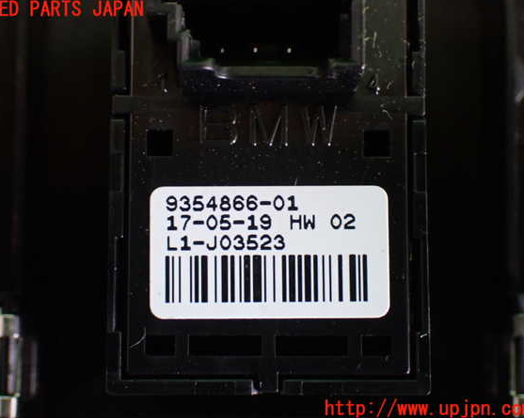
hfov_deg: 23.6
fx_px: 1256
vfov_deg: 18.9
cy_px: 209
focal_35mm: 81
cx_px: 255
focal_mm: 13.65
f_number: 4.1
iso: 800
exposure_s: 1/20
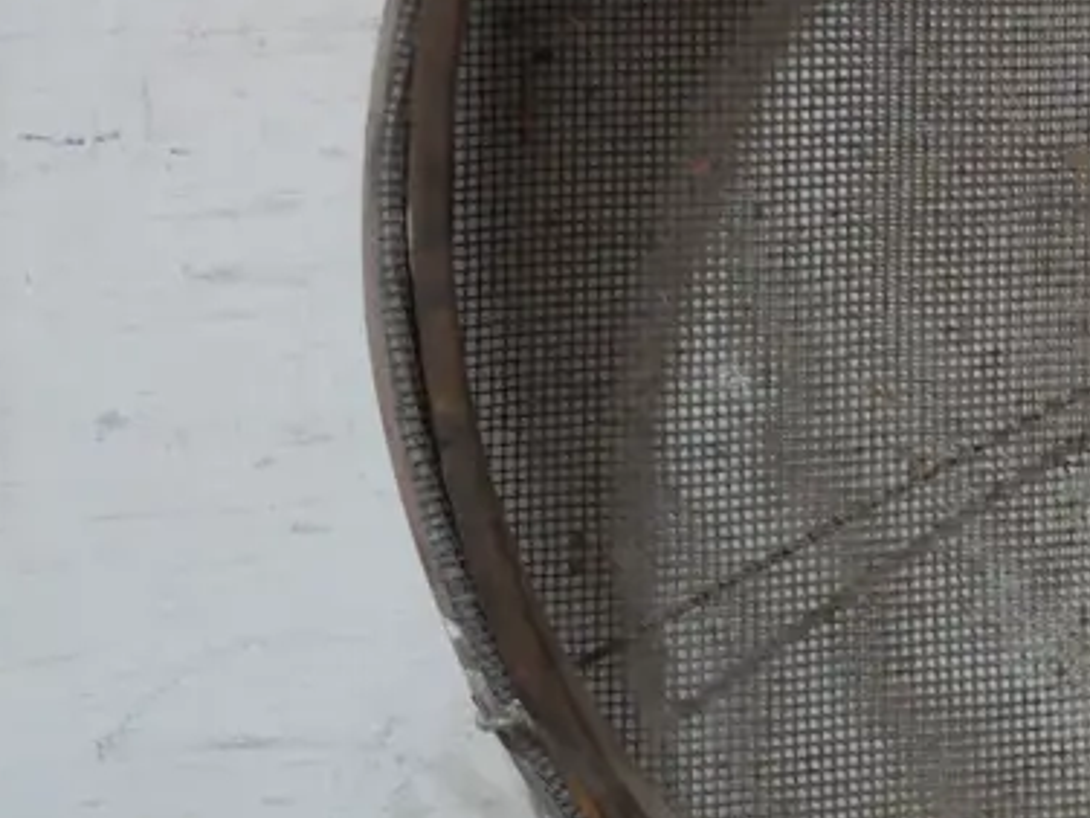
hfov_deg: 17.2
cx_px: 1310
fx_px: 3432
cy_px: 178
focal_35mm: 109
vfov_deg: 13.5
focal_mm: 20
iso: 1250
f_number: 4.4
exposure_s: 1/60
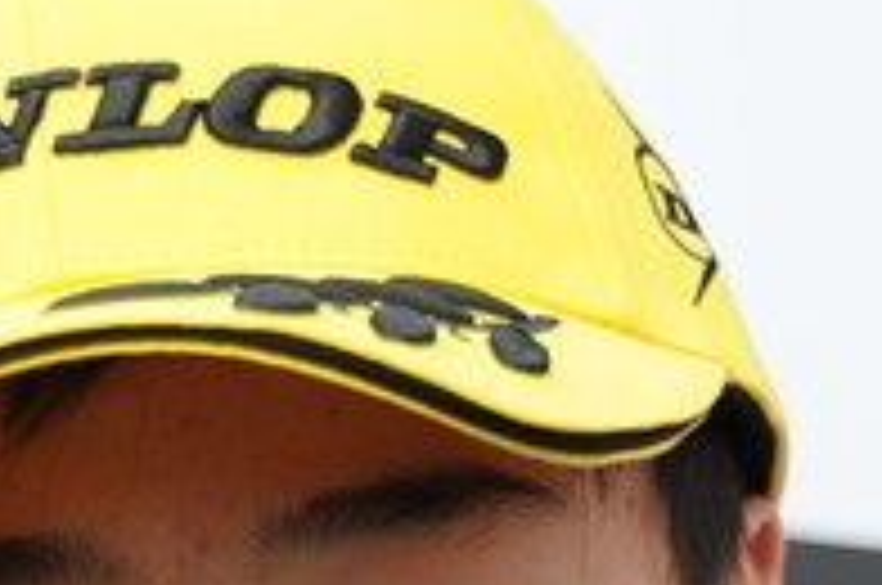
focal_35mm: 626
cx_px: 387
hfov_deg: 3.3
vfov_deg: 2.2
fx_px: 15312
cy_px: 922
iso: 400
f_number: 5.6
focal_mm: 170
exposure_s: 1/500
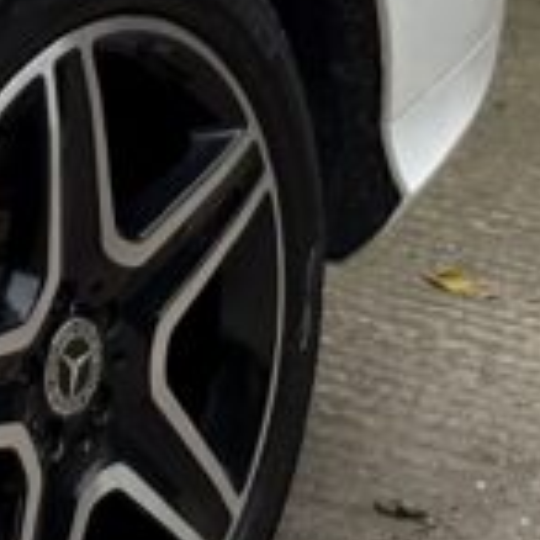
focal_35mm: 251
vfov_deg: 6.8
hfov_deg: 6.8
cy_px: -494
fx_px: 4430
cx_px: -374
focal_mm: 5.96
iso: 32
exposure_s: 1/1364
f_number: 1.6
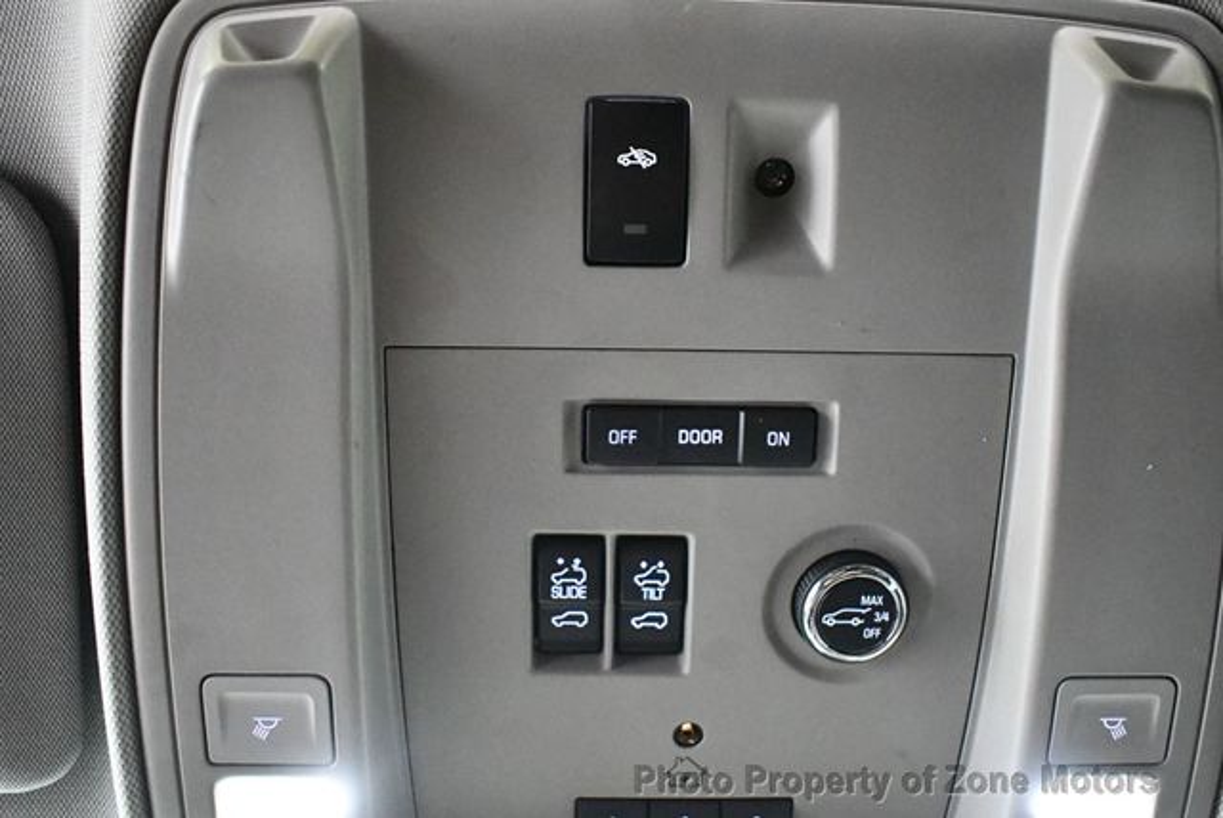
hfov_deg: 53.1
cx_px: 612
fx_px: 1224
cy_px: 409
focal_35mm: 36
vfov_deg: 36.9
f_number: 3.5
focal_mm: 18
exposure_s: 1/60
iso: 9000
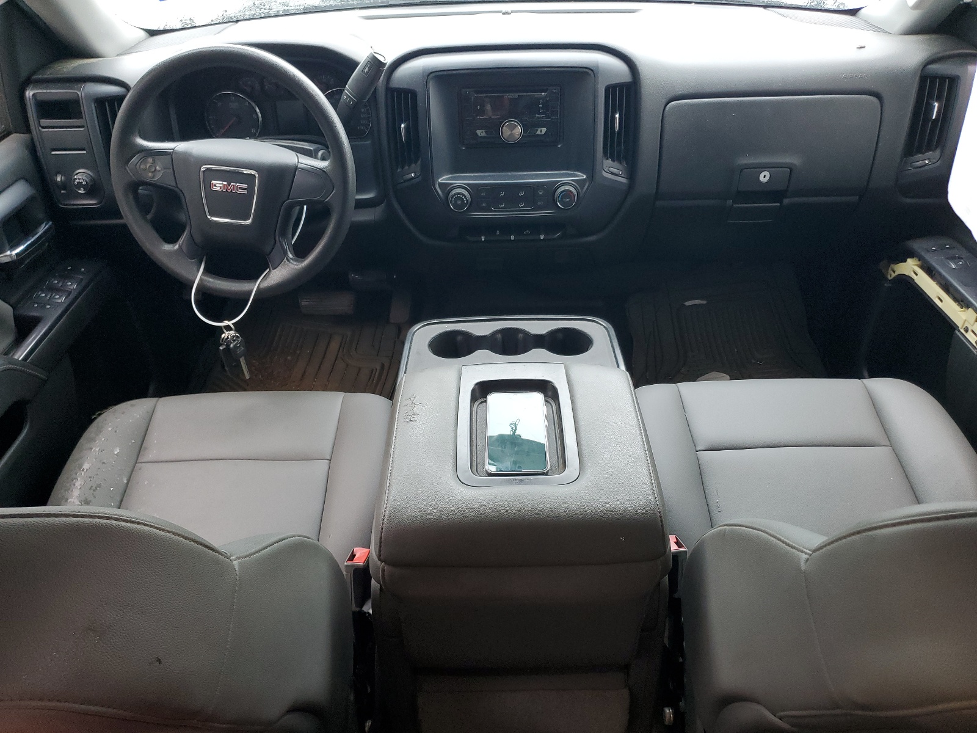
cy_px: 366
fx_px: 734
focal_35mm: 26
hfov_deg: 67.3
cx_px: 488
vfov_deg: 53.1
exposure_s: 1/60.2
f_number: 1.5
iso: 101
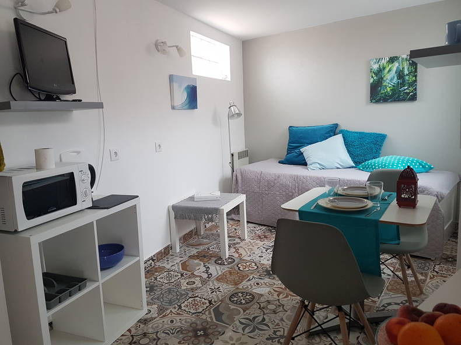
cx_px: 230
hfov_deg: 67.3
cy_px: 172
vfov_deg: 53.0
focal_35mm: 26
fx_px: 346
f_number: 1.7
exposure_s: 1/60
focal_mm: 4.2
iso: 64
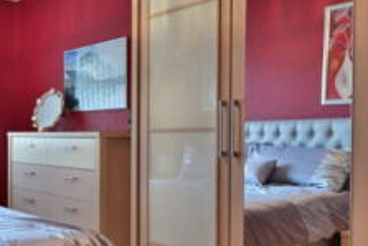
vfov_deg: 32.6
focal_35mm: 41
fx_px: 419
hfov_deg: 41.1
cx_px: -3
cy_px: 144
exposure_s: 1.6
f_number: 11
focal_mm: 14
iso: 125
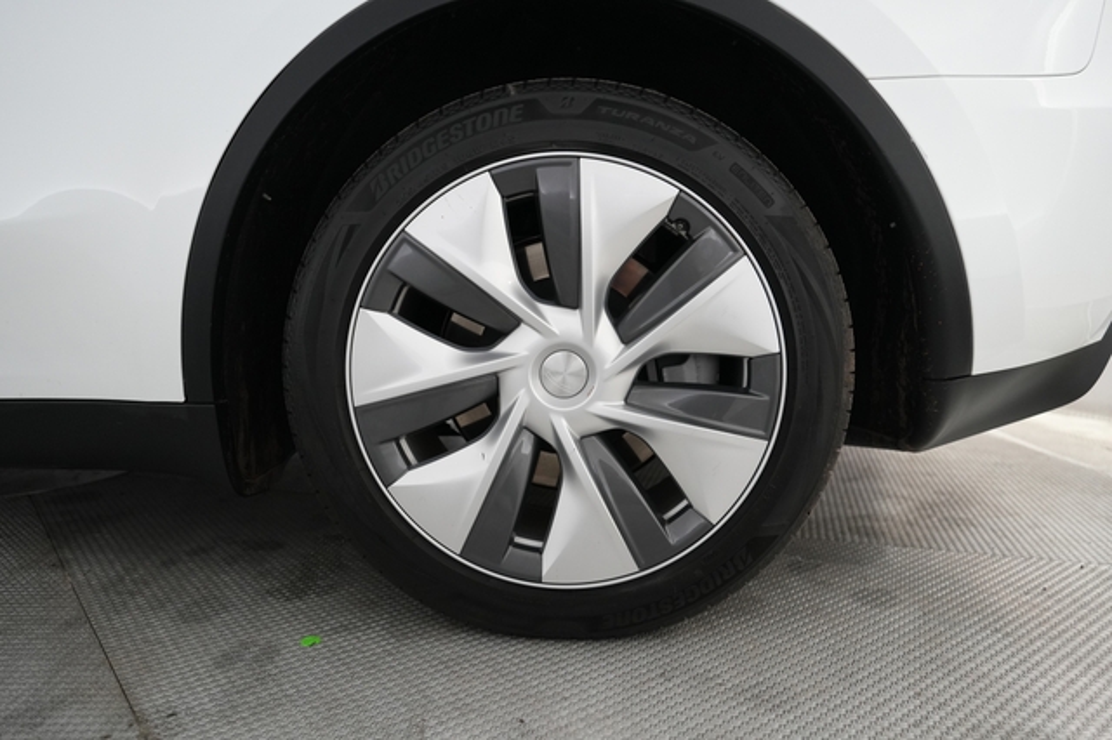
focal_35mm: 25
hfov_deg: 71.5
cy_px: 370
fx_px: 772
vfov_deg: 51.2
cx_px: 556
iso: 2000
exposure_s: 1/160
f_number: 2.8
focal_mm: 25
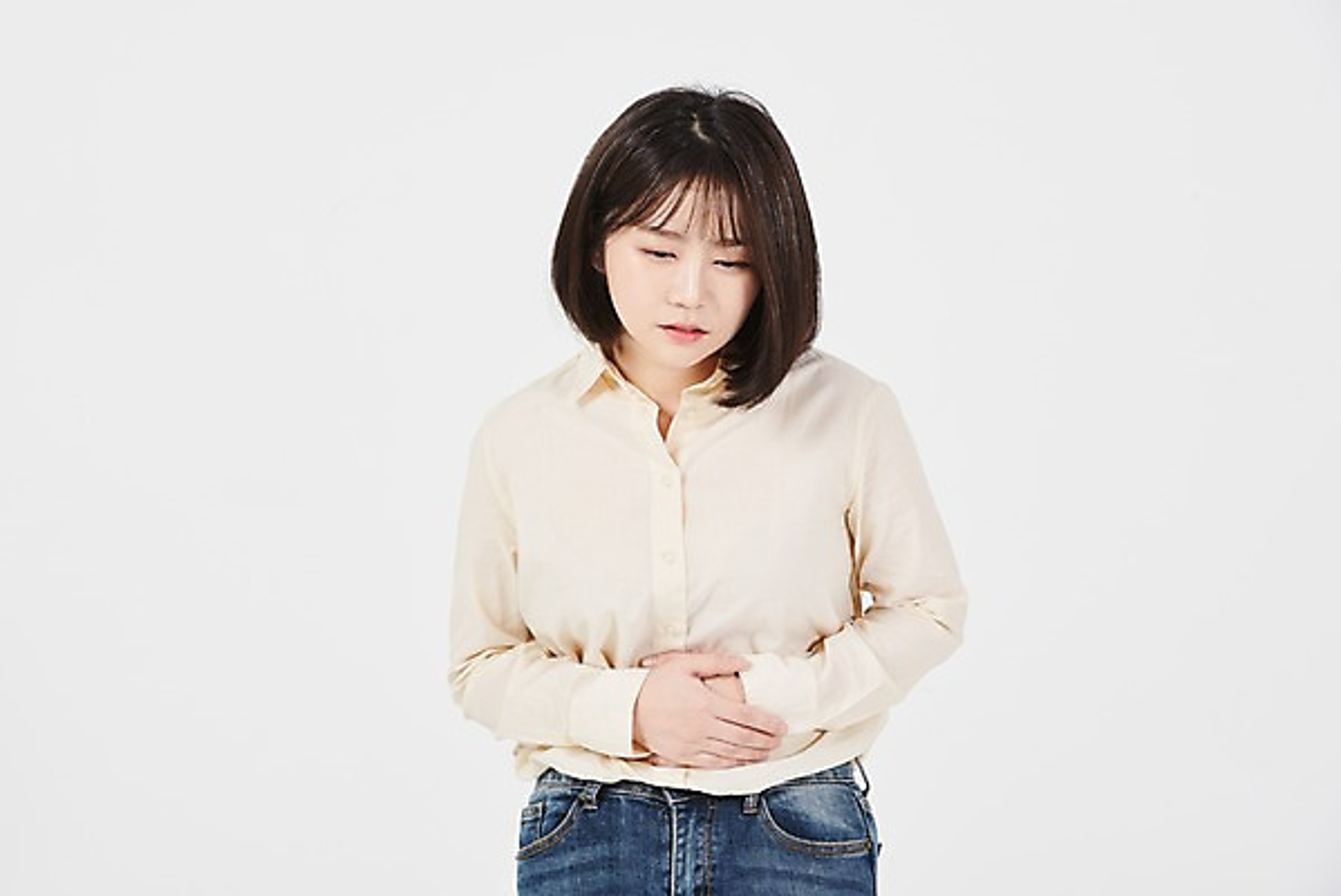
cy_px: 448
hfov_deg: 14.6
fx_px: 5217
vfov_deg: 9.8
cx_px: 670
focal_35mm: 140
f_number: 13
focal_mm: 140
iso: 100
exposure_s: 1/125
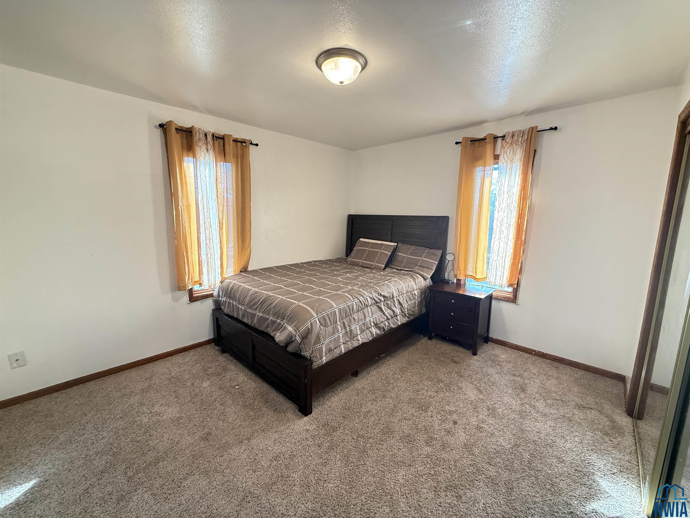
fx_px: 279
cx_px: 345
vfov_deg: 85.7
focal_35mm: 14
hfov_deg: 102.1
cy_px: 259
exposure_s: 1/60
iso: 250
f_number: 2.2
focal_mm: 2.22
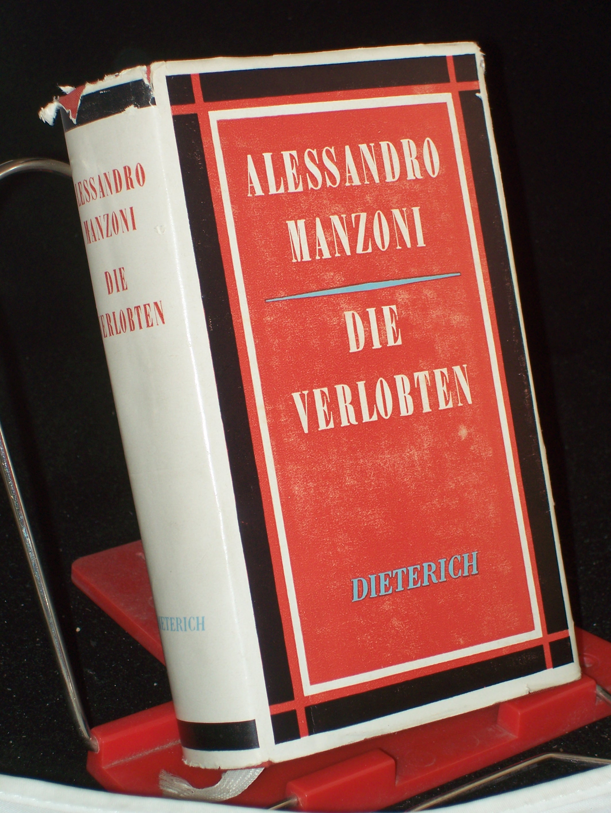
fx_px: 2398
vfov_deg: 19.2
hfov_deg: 14.5
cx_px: 306
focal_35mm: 102
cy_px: 406
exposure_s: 1/100
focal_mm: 16.8
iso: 80
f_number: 4.6
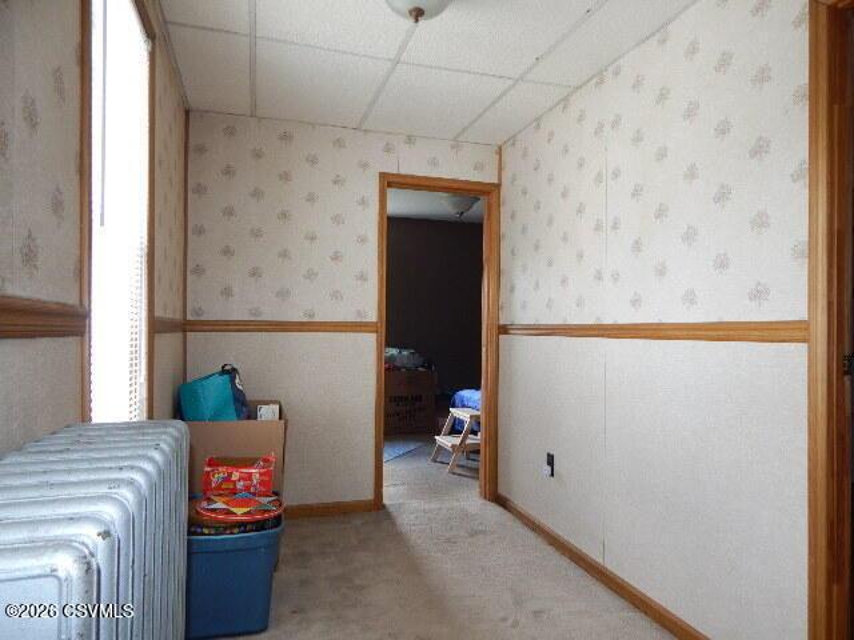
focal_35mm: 22
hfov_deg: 76.4
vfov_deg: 61.1
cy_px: 320
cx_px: 427
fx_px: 543
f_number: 3
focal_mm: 4
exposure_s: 1/30
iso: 160
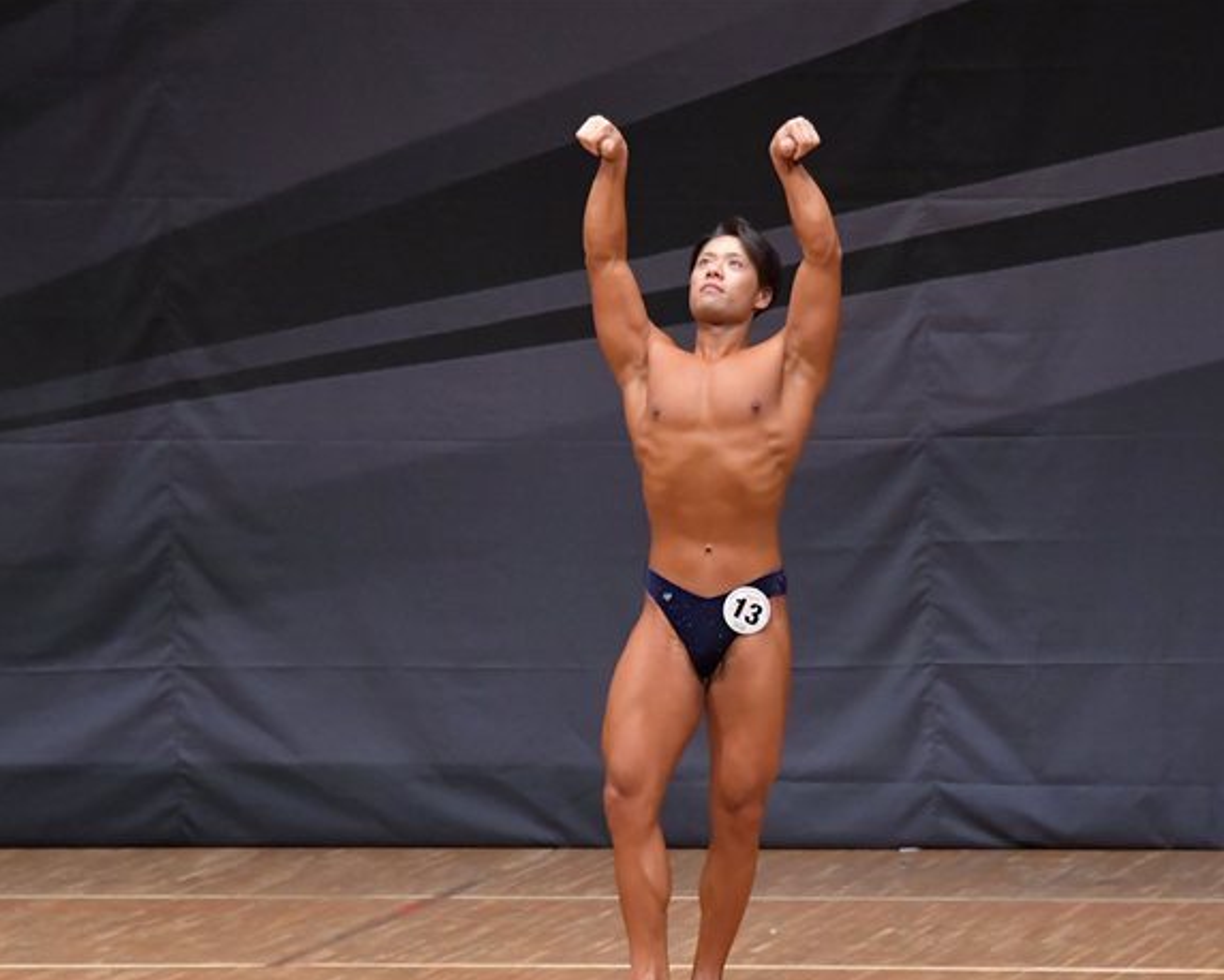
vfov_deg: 5.1
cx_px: 656
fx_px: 11053
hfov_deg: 6.3
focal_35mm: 305
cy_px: 548
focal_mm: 160
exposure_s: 1/400
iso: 6400
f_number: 5.6
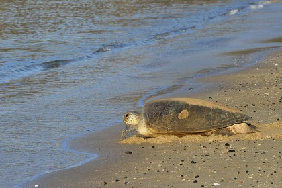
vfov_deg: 6.9
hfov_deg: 10.3
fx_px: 1567
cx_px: 141
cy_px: 94
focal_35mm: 200
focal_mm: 200
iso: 400
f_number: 13
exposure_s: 1/320
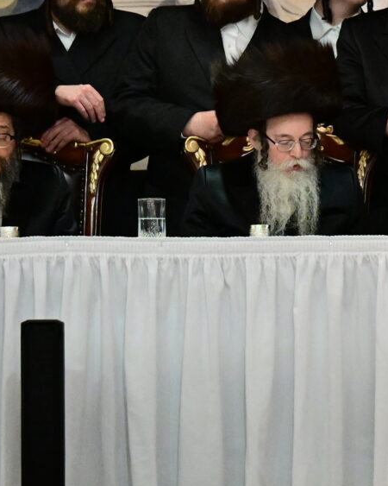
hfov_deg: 2.3
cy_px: 3
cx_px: 901
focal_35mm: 662
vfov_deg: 2.9
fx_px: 9508
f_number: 2.8
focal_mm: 155
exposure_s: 1/1250
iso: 5600
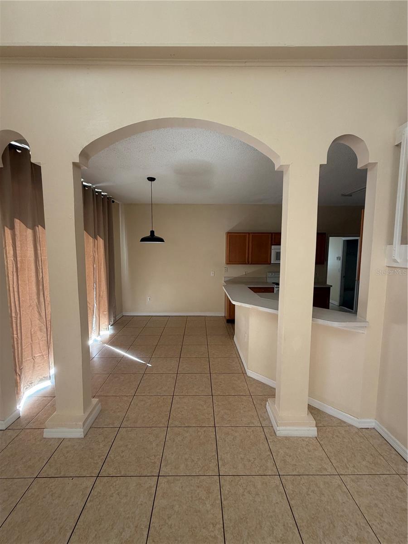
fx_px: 220
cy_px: 272
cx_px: 204
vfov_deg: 102.1
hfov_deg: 85.7
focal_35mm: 14
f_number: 2.2
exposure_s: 1/121
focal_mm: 2.22
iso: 160
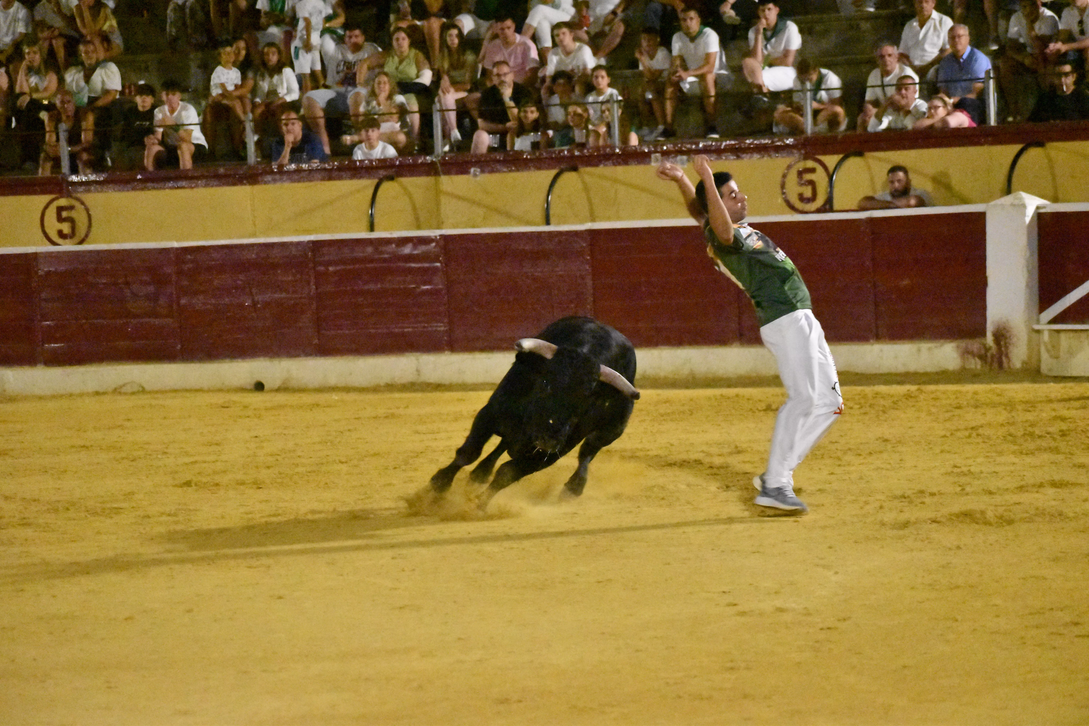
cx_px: 544
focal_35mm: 153
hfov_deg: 13.4
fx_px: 4628
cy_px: 363
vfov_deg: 9.0
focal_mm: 102
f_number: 5
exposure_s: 1/400
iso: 25600
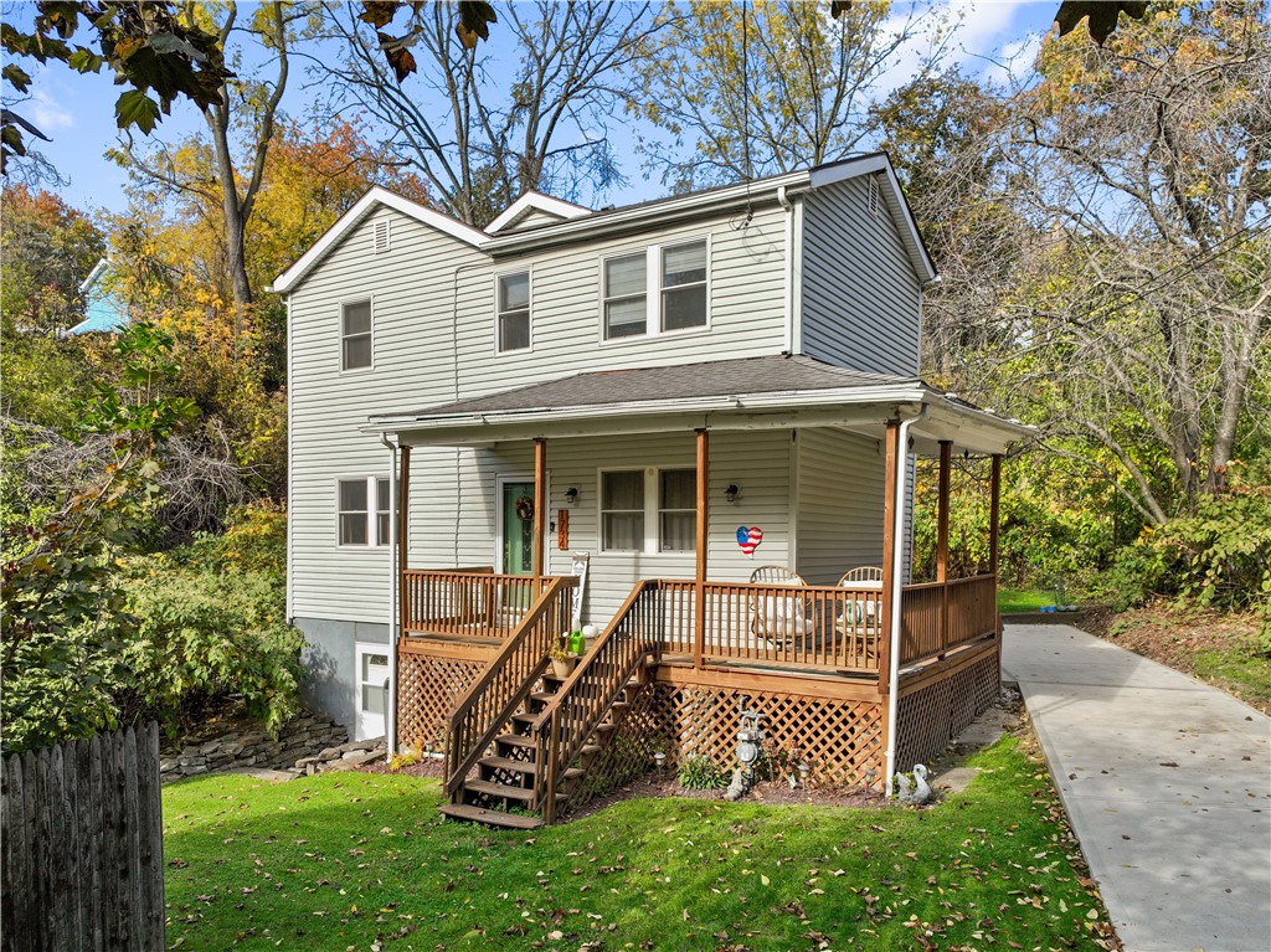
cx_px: 636
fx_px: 881
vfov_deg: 56.8
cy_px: 476
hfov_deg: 71.6
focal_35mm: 24
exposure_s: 1/1250
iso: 140
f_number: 2.8
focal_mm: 12.29
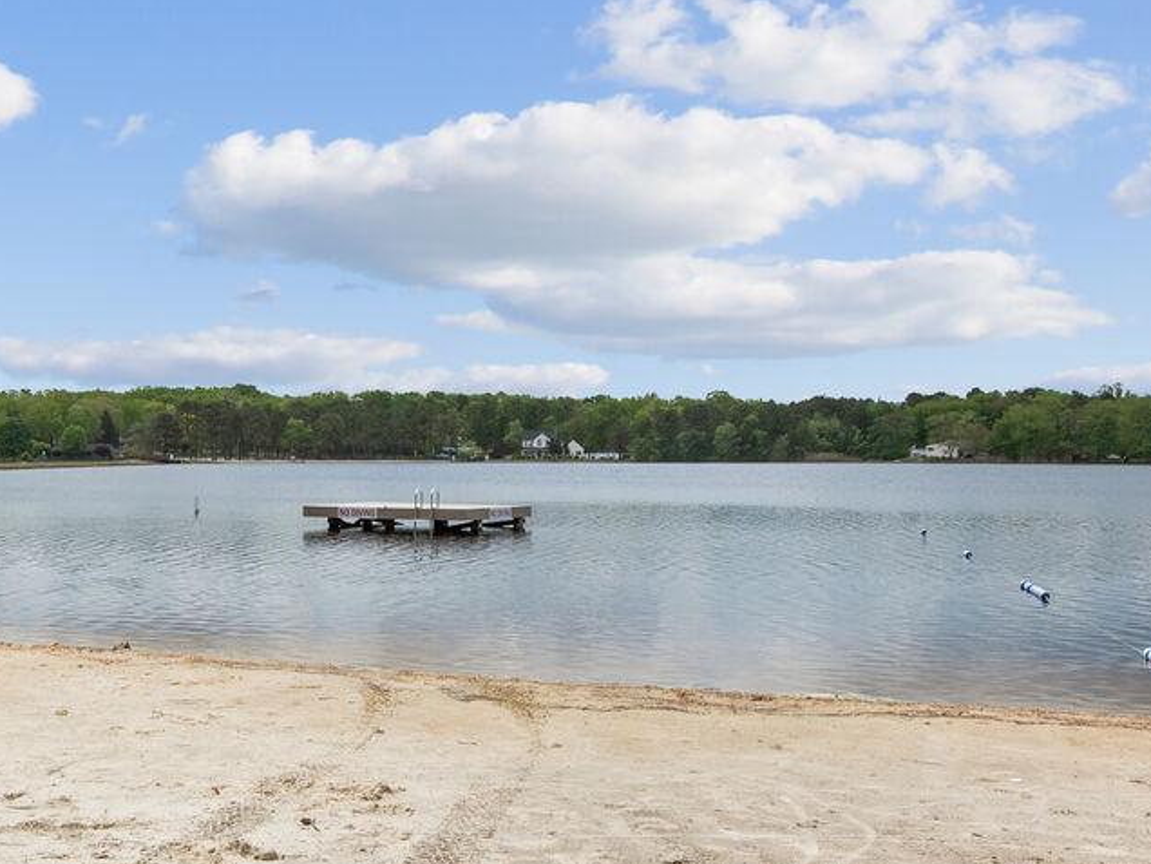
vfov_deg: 30.7
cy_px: 572
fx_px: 1563
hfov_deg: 39.1
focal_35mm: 47
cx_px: 252
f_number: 10
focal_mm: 18
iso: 200
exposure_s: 1/800
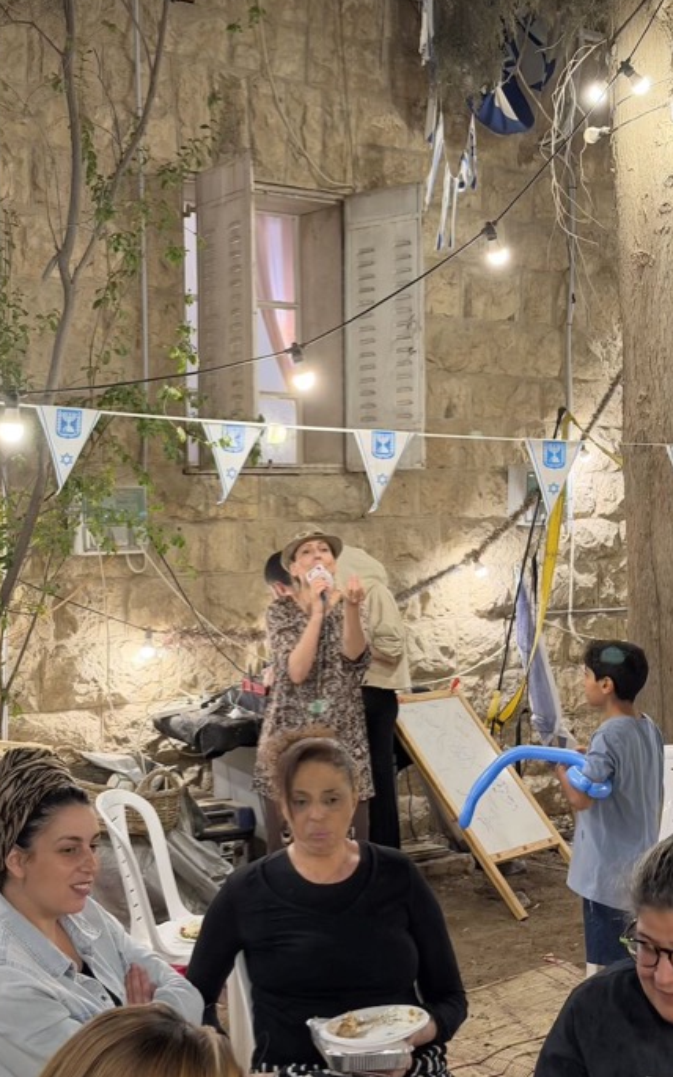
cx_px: 293
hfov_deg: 24.8
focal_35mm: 52
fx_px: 1526
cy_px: 533
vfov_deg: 38.9
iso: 200
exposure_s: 1/50
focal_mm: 6.76
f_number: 1.78
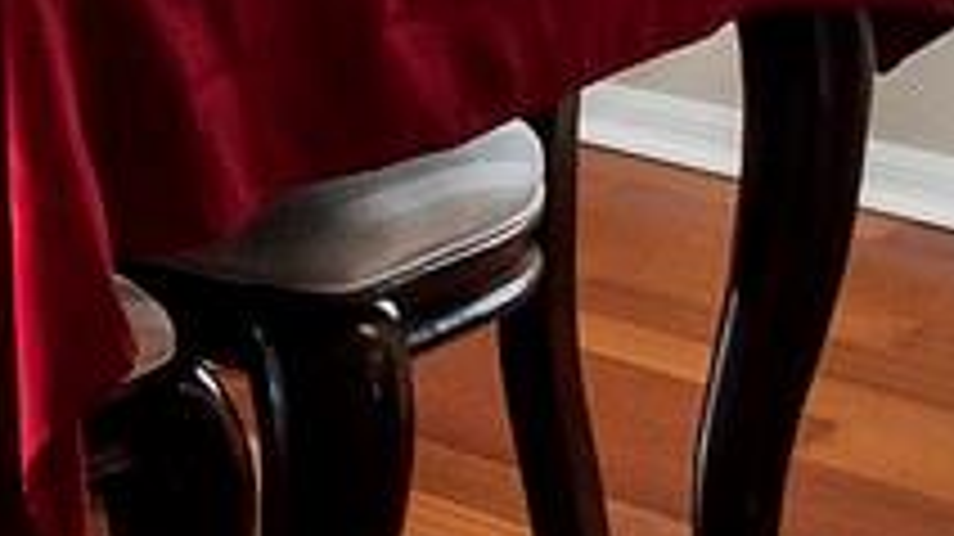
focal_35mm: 115
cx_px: -1168
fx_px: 2908
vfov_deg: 9.3
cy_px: -772
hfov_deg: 14.2
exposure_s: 1/8
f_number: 11
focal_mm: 7
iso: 400
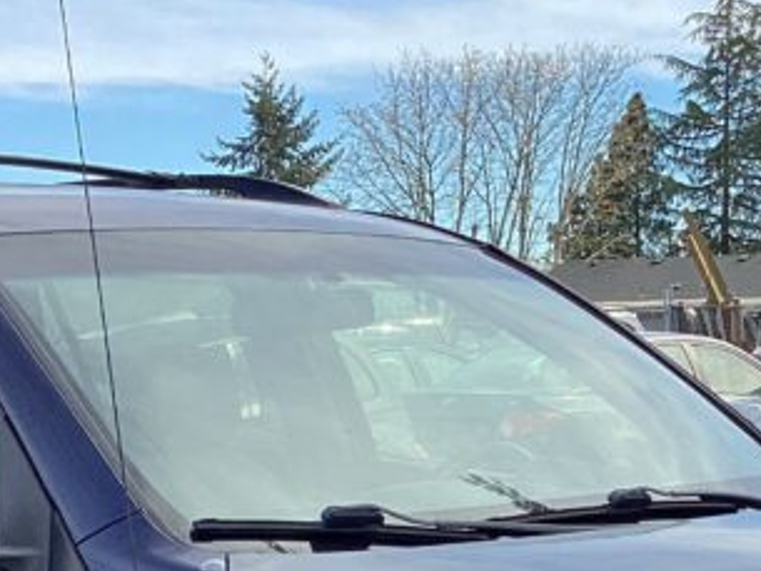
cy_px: 800
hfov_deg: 18.9
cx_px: 372
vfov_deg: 13.6
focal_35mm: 104
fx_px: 2287
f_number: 2.4
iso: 25
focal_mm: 3.3
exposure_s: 1/438
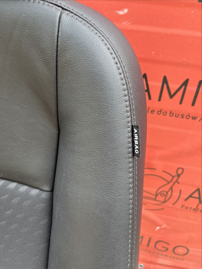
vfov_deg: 67.3
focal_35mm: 26
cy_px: 134
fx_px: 202
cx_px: 101
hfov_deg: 53.1
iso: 40
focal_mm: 5.1
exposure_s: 1/122
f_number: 1.6
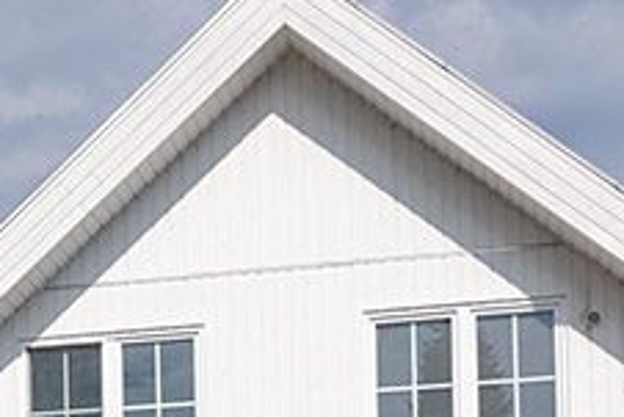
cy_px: 788
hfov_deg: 18.8
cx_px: 33
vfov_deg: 11.8
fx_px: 1838
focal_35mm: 106
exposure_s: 1/1000
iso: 100
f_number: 5
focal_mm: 16
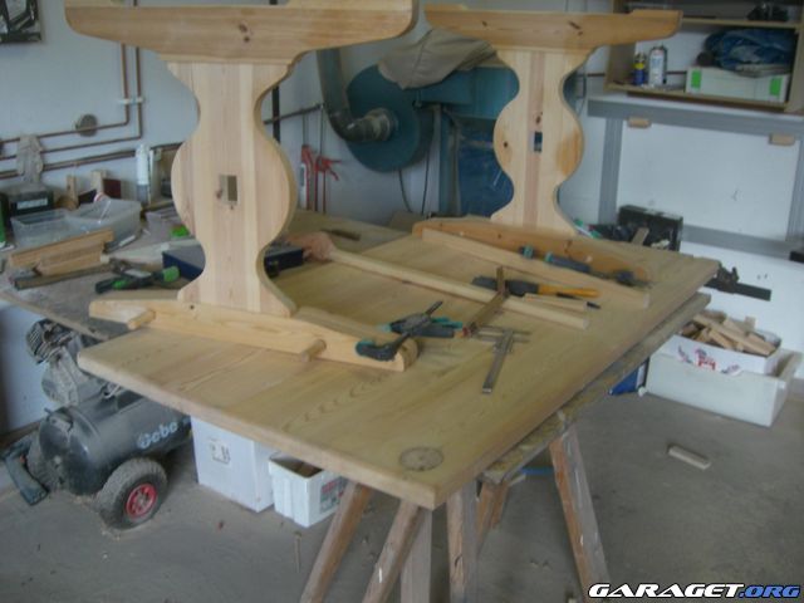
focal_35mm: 38
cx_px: 402
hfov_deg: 49.0
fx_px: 883
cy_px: 302
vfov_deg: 37.7
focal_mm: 6.2
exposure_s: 1/100
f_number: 2.7
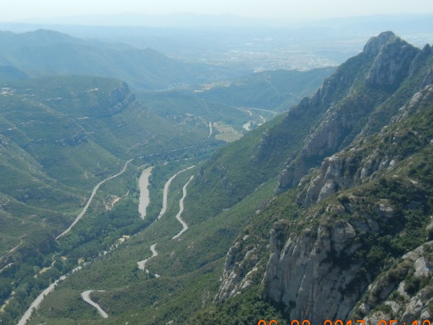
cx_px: 121
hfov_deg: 38.1
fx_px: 613
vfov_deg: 29.5
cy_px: 118
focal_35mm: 49
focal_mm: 5.4
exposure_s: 1/360
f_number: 7
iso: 160
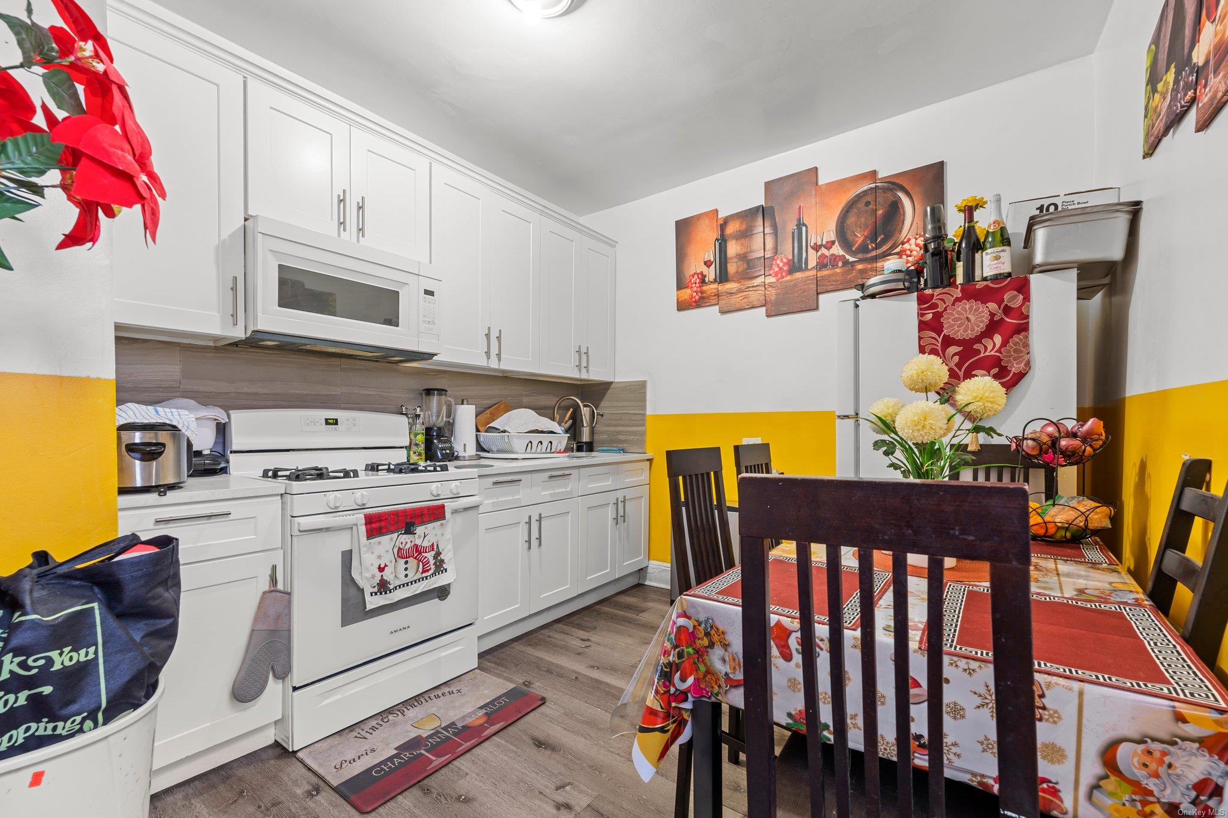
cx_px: 614
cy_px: 409
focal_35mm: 14
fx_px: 477
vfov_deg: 81.2
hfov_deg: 104.3
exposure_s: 2.5
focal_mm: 14
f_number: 10
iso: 200
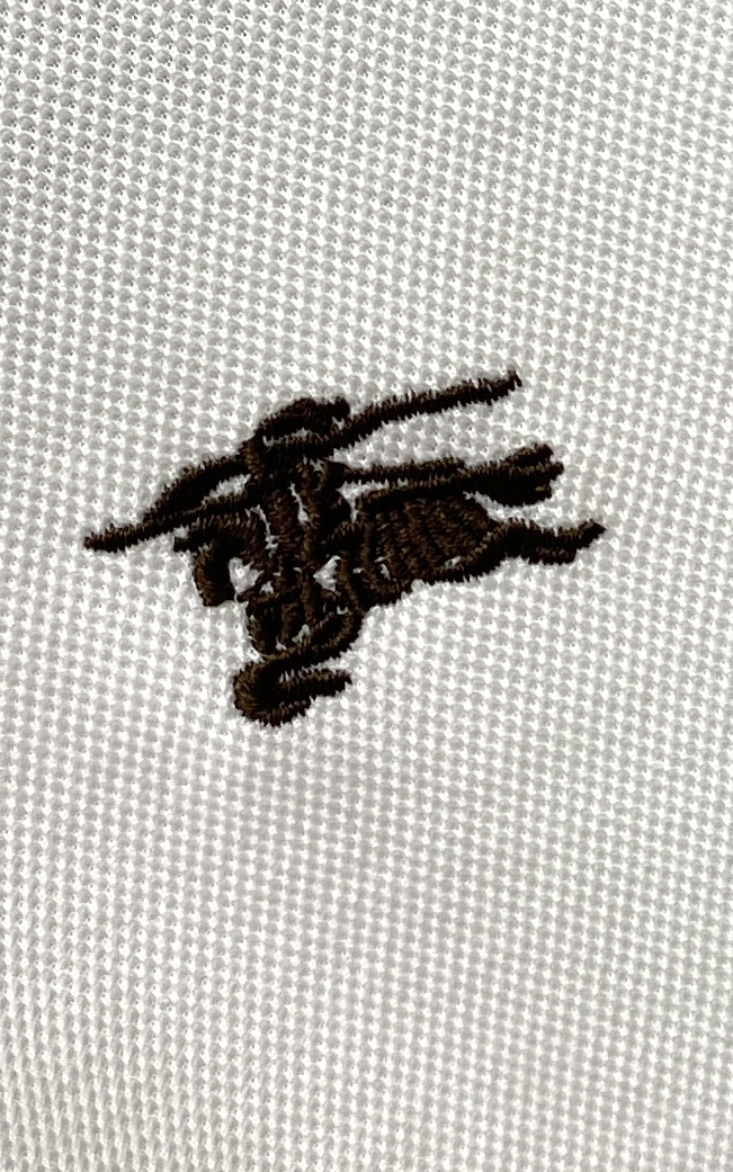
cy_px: 591
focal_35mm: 28
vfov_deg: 66.5
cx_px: 327
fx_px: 895
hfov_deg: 44.5
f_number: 1.8
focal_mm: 4.25
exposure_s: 1/122
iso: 40
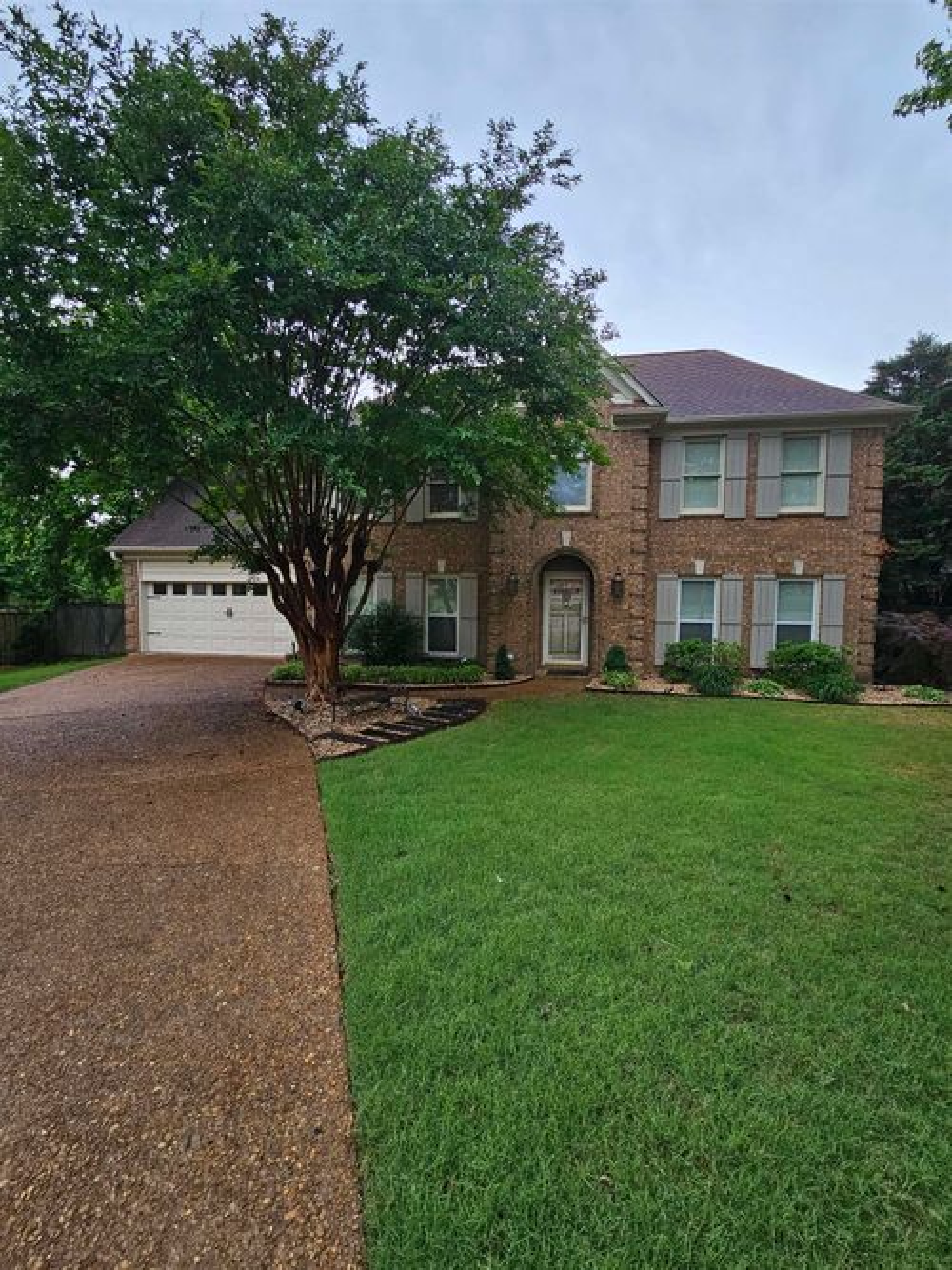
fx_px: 477
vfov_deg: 106.2
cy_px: 635
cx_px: 476
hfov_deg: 89.9
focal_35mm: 13
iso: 80
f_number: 2.2
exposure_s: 1/208
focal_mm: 2.2
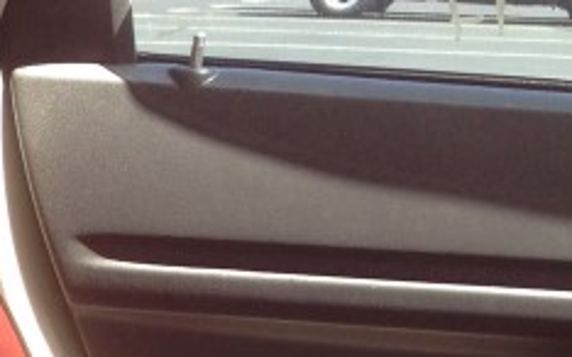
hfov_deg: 12.4
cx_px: -474
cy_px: 660
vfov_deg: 8.2
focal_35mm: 153
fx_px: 2384
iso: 50
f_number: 2.4
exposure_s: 1/60
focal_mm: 4.12
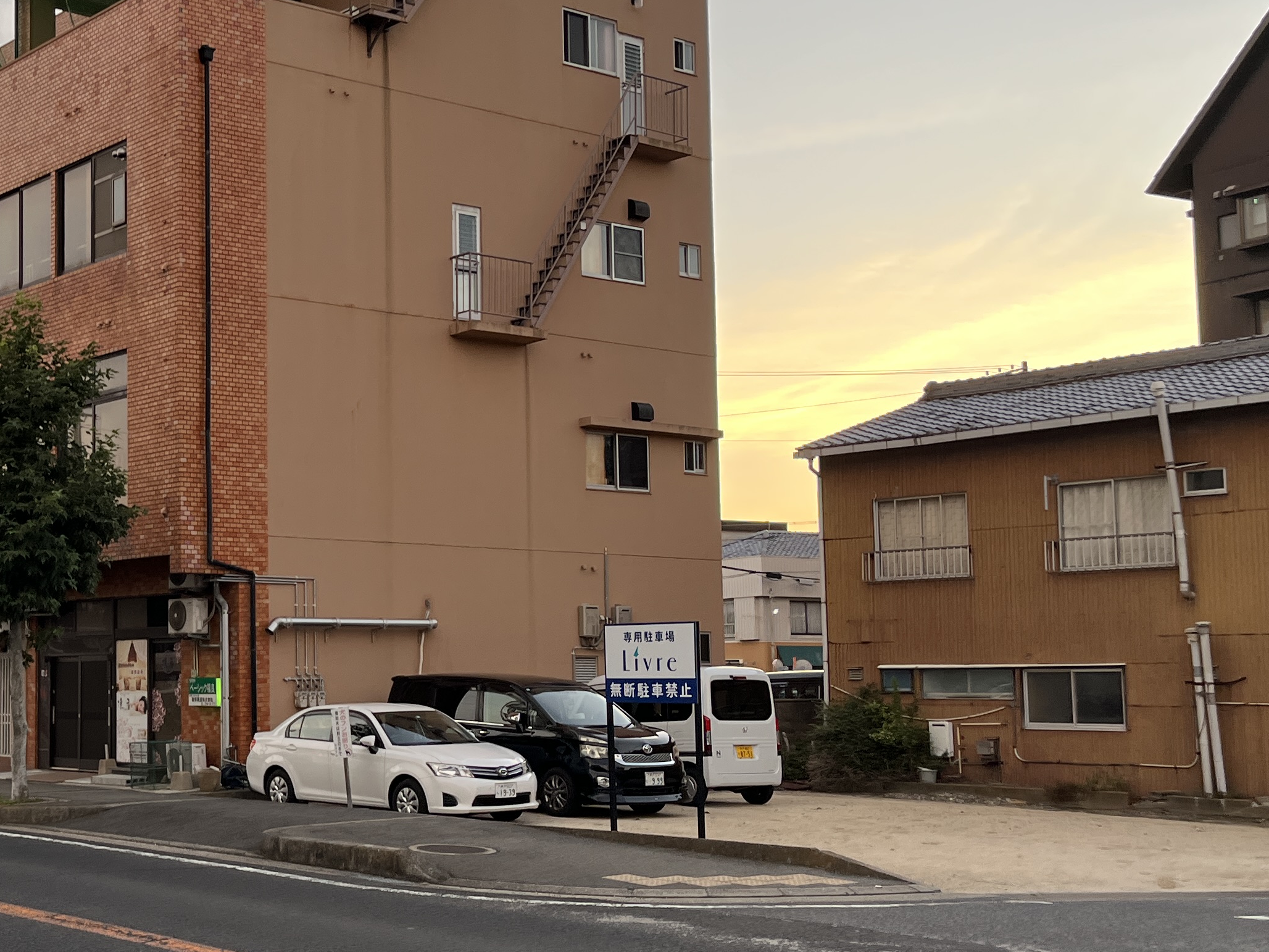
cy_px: 507
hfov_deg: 35.4
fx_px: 1870
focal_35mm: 51
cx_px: 135
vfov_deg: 28.6
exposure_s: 1/122
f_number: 1.6
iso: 32
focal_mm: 5.1
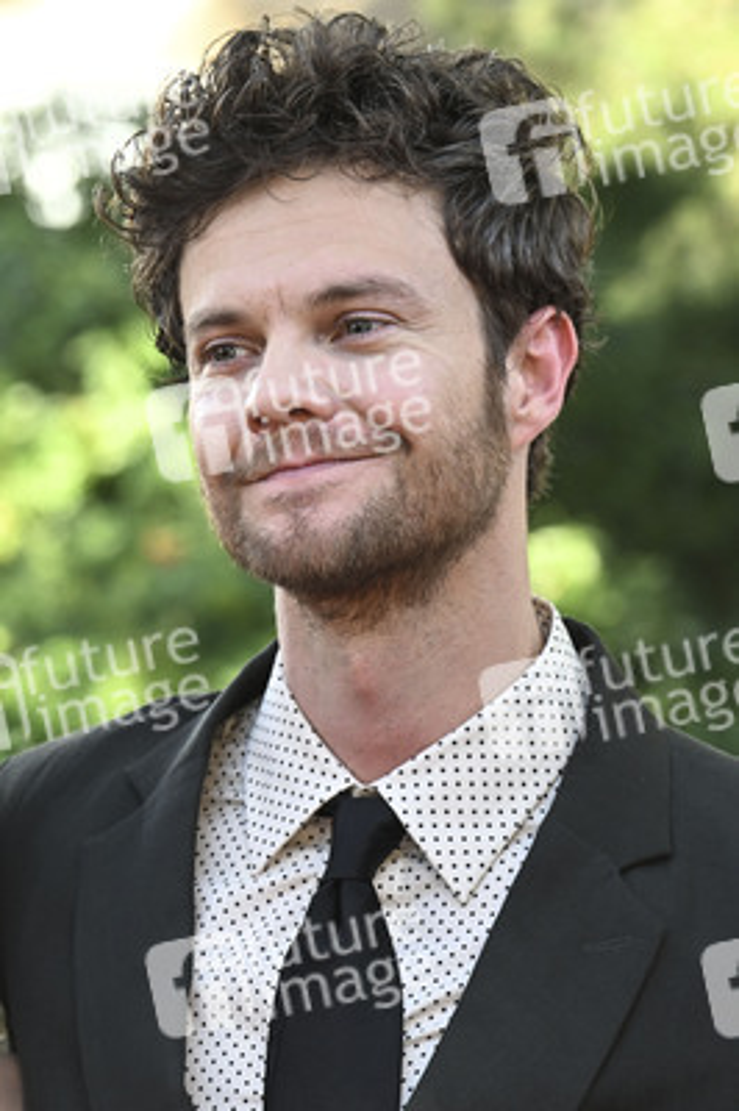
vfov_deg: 18.8
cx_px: 370
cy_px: 556
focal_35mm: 109
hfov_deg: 12.5
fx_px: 3362
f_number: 5.6
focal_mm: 109
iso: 640
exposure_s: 1/320
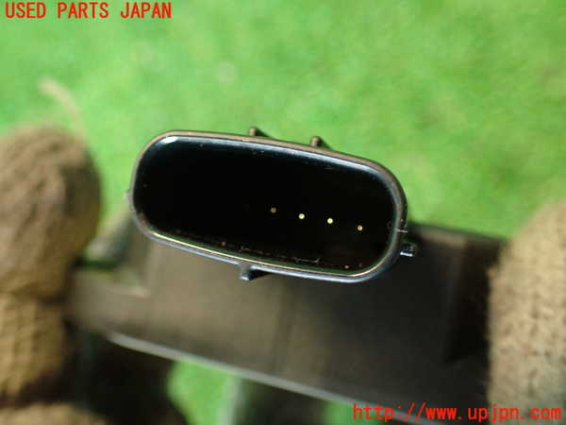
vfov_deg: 44.2
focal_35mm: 32
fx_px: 523
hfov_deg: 56.8
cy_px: 212
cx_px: 283
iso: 640
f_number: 2.4
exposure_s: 1/30
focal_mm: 5.79
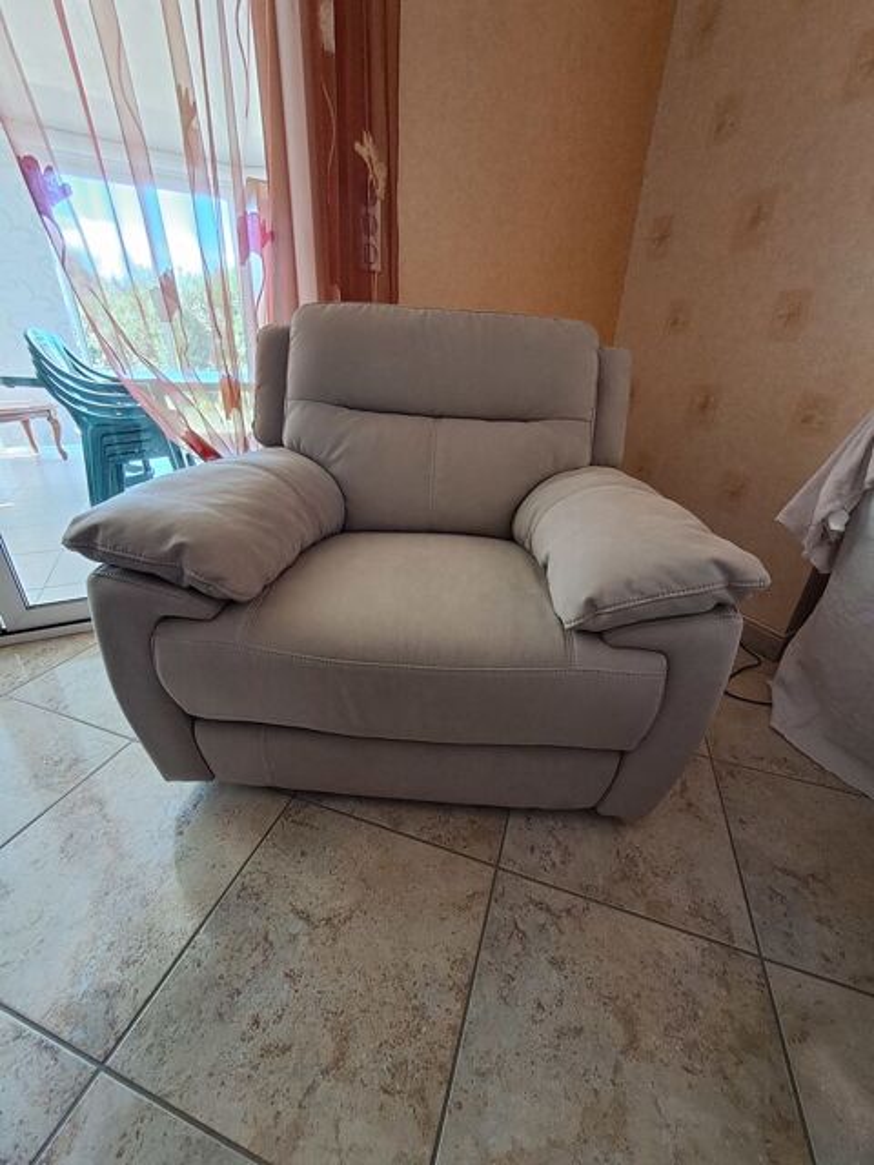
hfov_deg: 89.9
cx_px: 437
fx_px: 438
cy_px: 582
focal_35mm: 13
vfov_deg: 106.2
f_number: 2.2
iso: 200
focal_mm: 1.42
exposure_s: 1/50
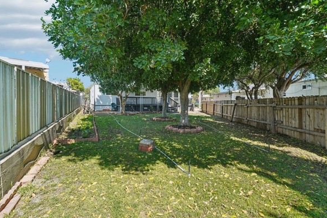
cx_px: 155
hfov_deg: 104.2
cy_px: 116
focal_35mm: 14
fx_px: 127
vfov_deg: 81.1
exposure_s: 1/40
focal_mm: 13
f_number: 8
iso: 100
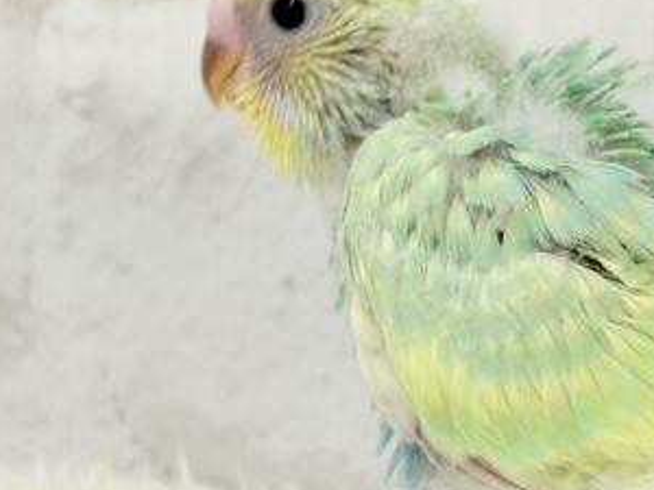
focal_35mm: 111
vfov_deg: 13.3
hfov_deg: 17.6
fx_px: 2097
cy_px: 194
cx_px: 499
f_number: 1.6
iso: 40
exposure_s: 1/50
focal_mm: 5.96
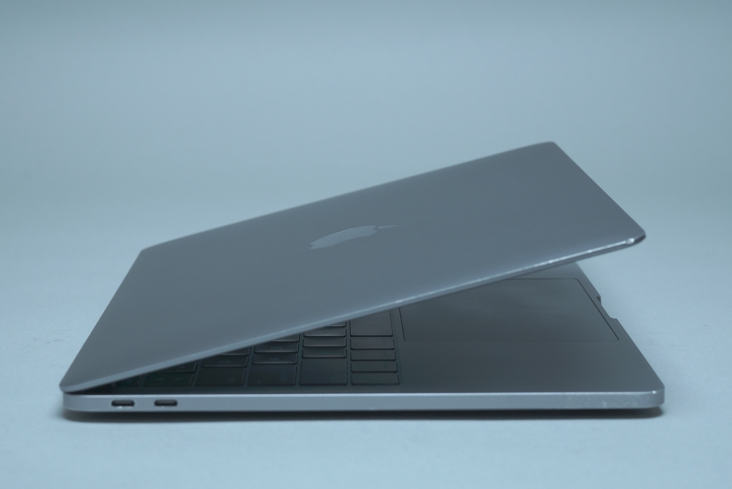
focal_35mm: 88
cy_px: 244
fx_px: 1800
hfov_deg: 23.0
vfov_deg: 15.5
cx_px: 366
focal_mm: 59
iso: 500
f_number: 9
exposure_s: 1/200
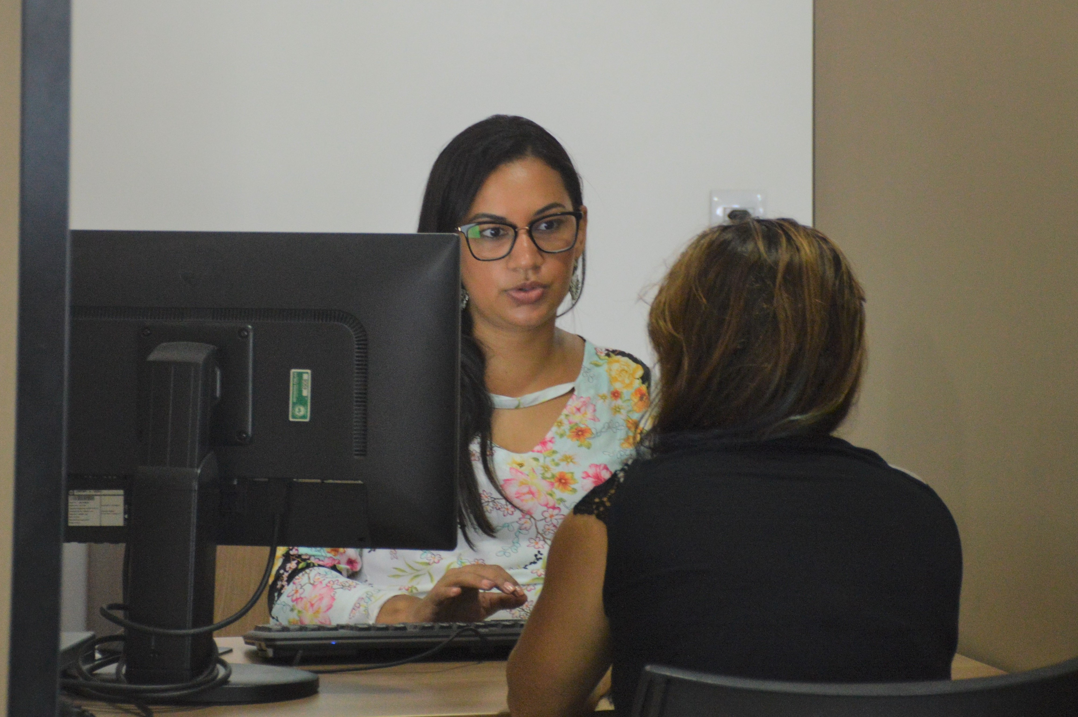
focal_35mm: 105
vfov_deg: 13.0
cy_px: 358
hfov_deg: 19.5
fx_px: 3141
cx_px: 539
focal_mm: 70
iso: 800
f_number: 5
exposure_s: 1/25
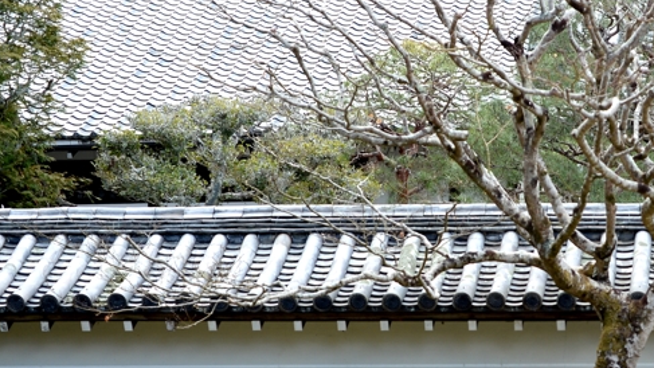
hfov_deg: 19.1
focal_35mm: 110
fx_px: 1908
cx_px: 586
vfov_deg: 10.9
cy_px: 347
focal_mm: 50
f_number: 5.6
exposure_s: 1/500
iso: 400
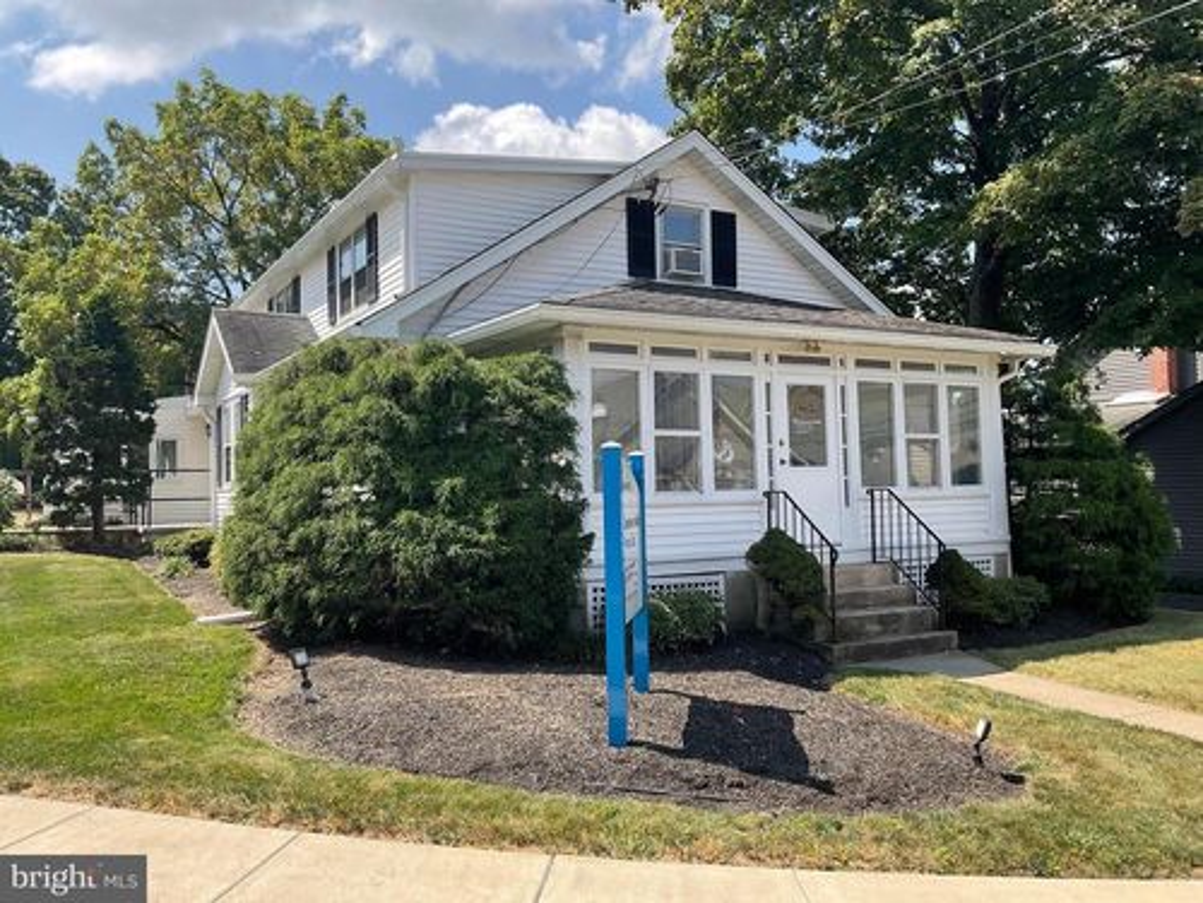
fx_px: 1008
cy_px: 452
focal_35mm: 29
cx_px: 602
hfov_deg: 61.7
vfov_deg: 48.2
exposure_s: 1/1055
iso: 16
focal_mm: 3
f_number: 1.8
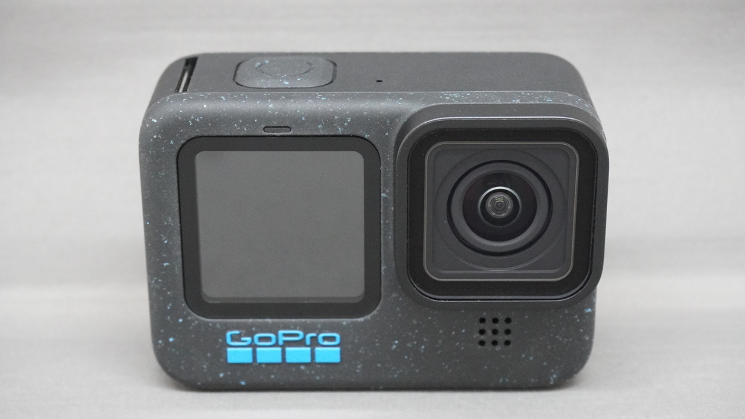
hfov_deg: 29.3
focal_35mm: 72
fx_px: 1423
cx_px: 381
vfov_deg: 16.8
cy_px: 211
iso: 6400
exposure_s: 1/60
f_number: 8
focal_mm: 44
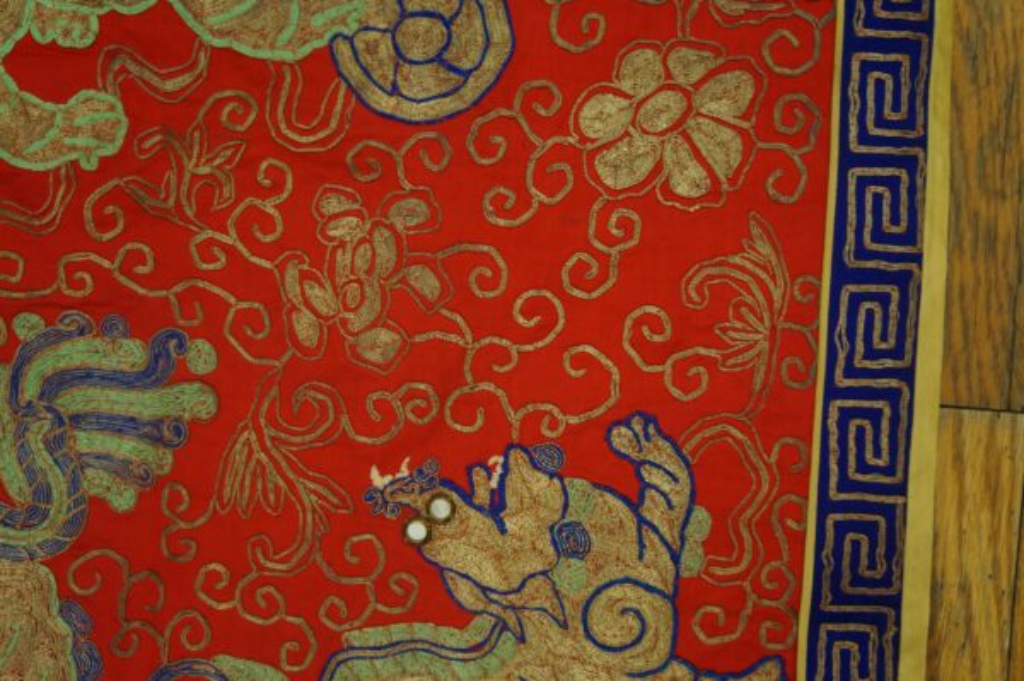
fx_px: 938
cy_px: 340
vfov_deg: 39.9
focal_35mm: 33
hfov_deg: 57.3
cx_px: 512
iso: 640
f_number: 4
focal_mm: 22
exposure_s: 1/60
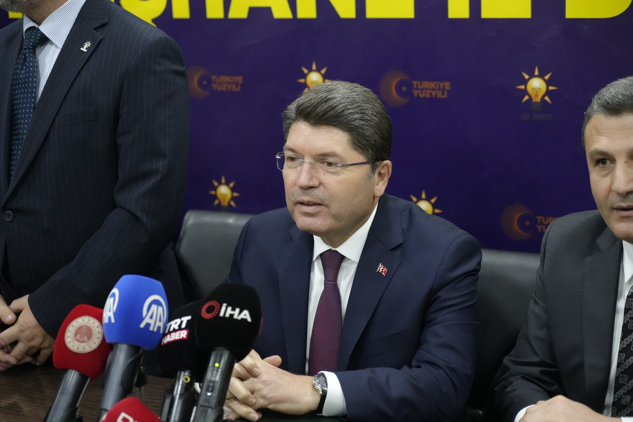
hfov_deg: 28.8
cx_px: 316
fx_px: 1231
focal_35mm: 70
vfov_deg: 19.5
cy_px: 211
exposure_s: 1/200
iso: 10000
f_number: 4
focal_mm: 70
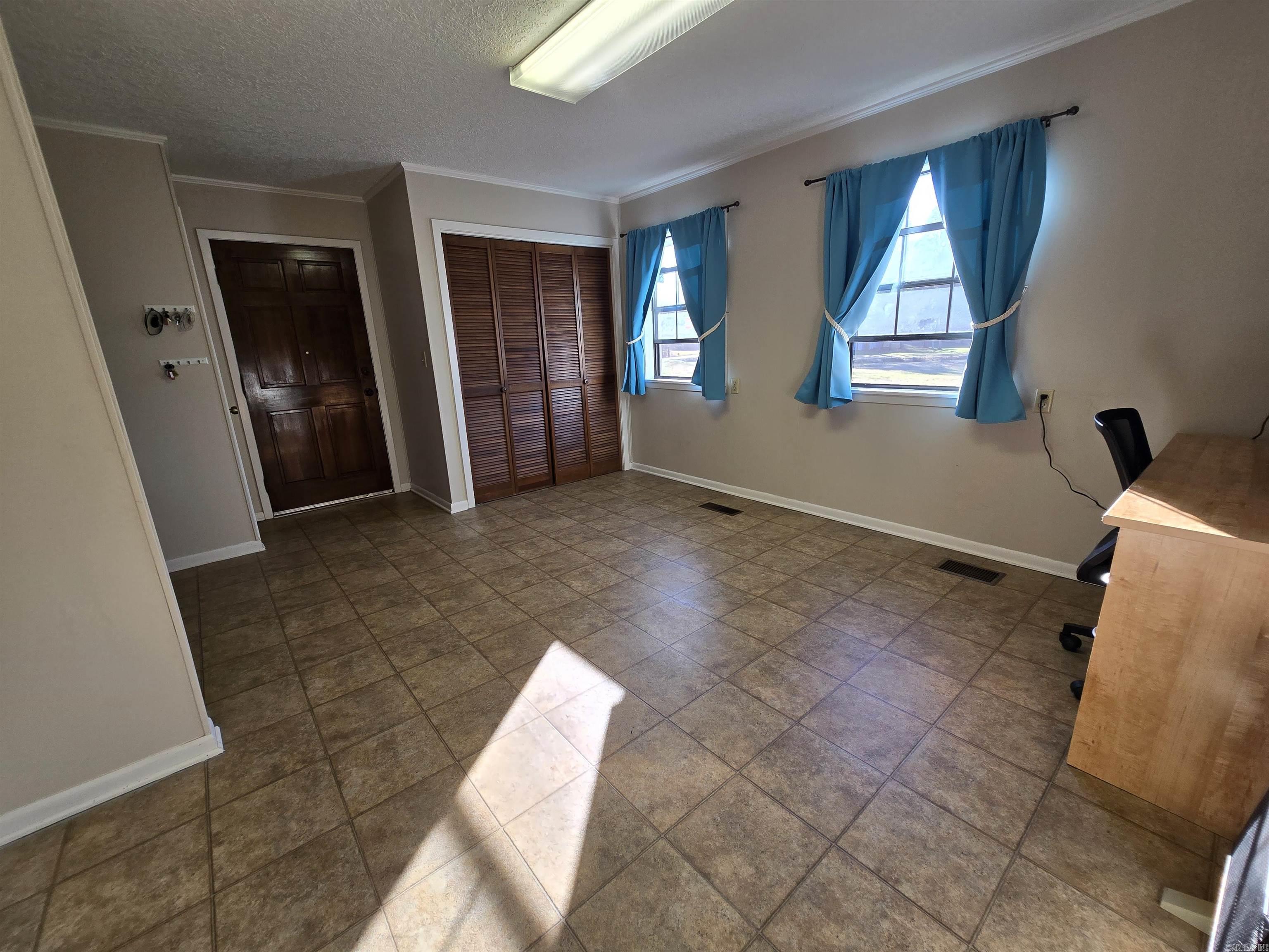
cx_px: 634
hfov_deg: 106.2
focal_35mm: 13
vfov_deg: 89.9
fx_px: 477
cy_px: 476
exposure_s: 1/120
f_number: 2.2
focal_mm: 2.2
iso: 64
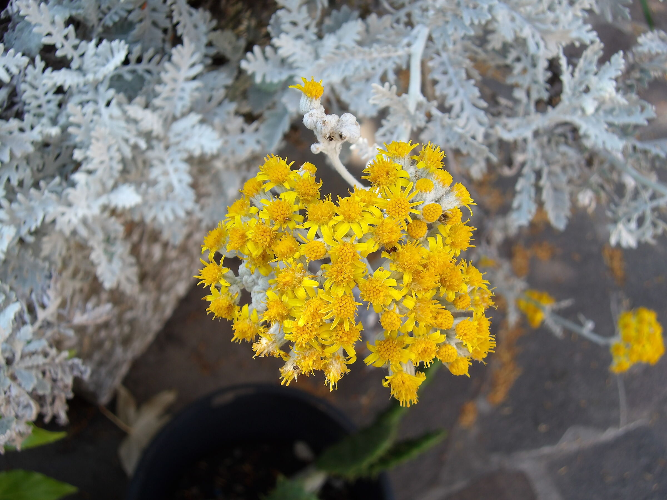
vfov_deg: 34.3
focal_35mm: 42
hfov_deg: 44.8
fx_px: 809
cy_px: 250
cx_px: 334
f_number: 3.7
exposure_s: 1/206
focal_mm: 7.6
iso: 100
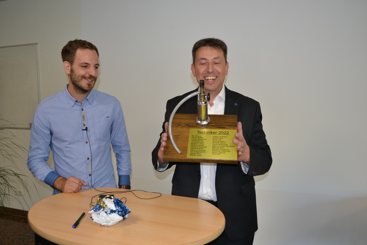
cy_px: 122
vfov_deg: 43.6
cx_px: 184
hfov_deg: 61.9
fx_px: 306
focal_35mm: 30
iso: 640
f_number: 3.8
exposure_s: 1/60
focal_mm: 20
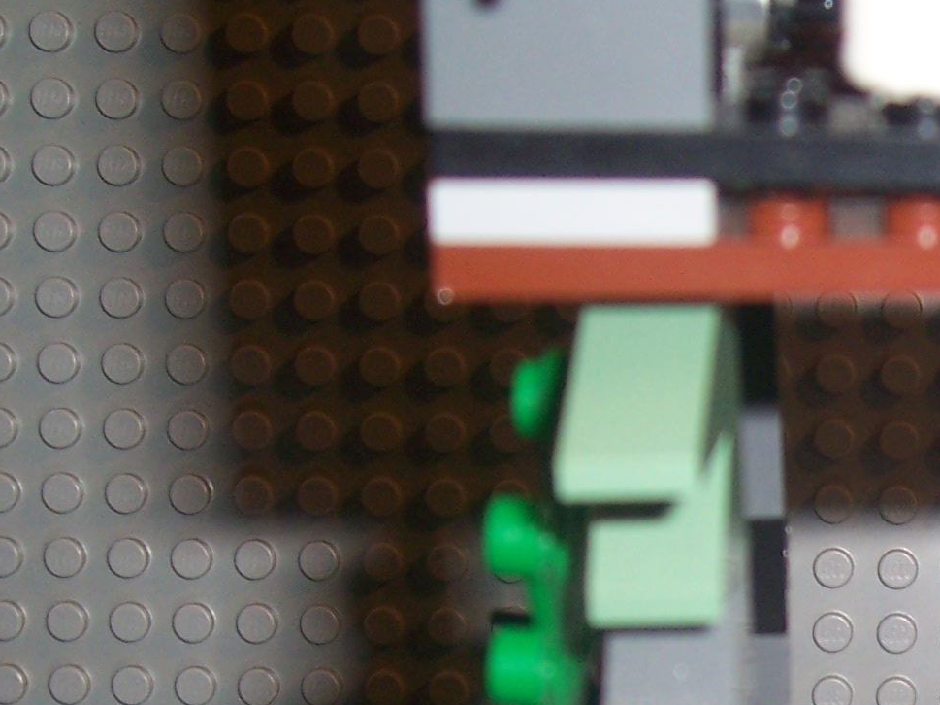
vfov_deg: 13.0
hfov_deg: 16.8
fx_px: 3013
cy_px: 864
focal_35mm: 111
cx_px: 1199
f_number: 3
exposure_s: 1/60
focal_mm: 7
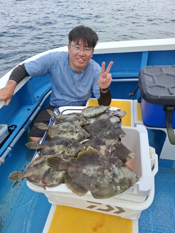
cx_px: 88
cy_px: 116
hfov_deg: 58.9
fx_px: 155
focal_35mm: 23
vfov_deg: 73.9
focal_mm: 5.54
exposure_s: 1/1093
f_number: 1.8
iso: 50
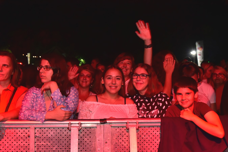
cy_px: 76
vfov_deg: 29.2
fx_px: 291
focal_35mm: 46
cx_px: 114
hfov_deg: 42.7
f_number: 5.6
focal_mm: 46
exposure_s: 1/80
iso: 3200
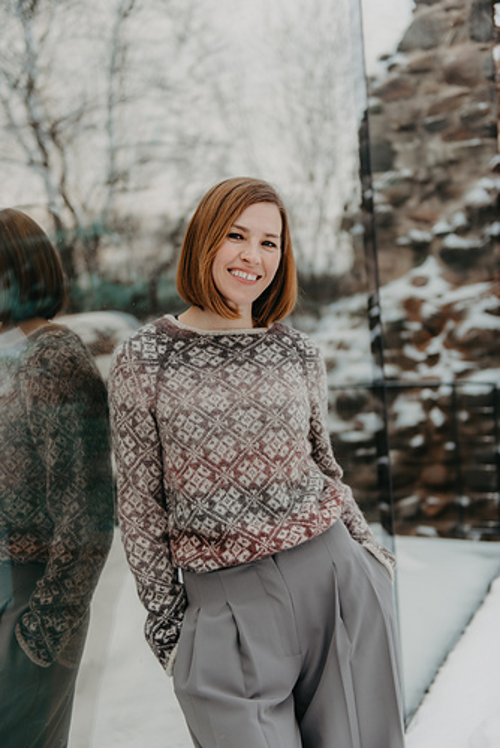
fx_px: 999
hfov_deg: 28.1
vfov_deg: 41.1
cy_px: 374
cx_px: 250
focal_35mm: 48
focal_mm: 48
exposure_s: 1/500
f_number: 2.8
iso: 125
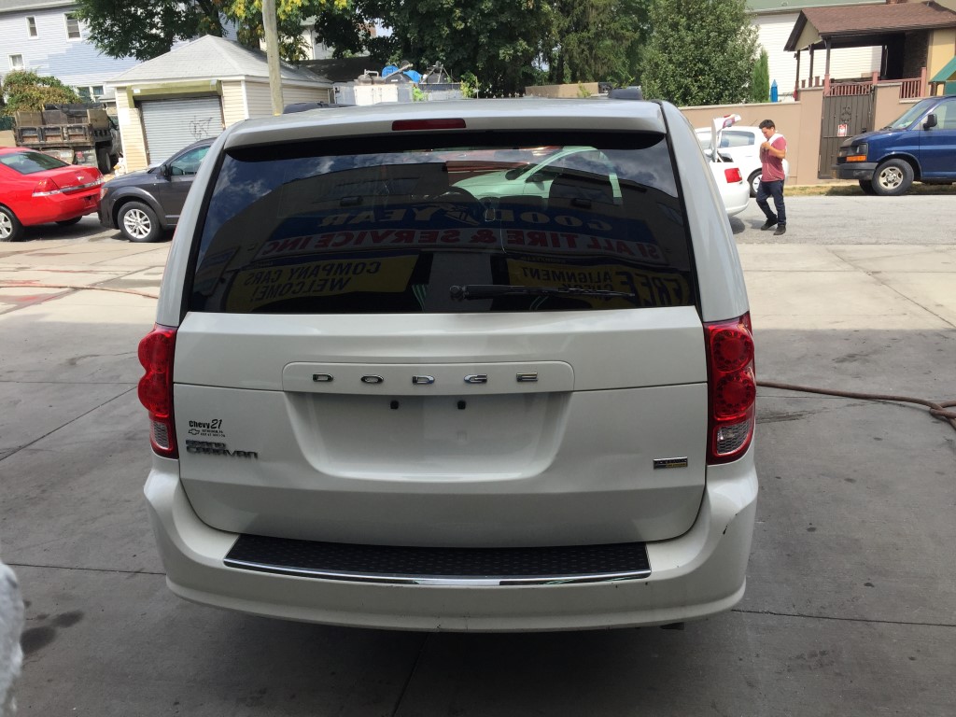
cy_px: 358
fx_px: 801
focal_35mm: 29
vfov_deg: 48.2
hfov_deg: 61.7
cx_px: 478
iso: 32
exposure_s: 1/1236
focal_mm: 4.15
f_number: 2.2
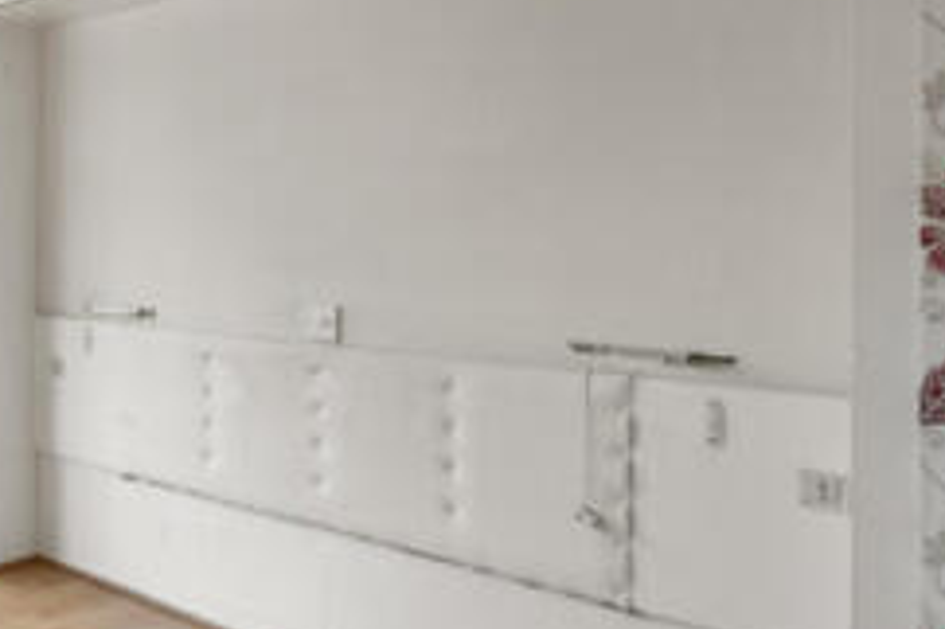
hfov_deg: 40.0
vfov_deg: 34.8
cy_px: 227
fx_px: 997
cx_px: -121
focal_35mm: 38
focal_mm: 14
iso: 200
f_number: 16
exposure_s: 1/3
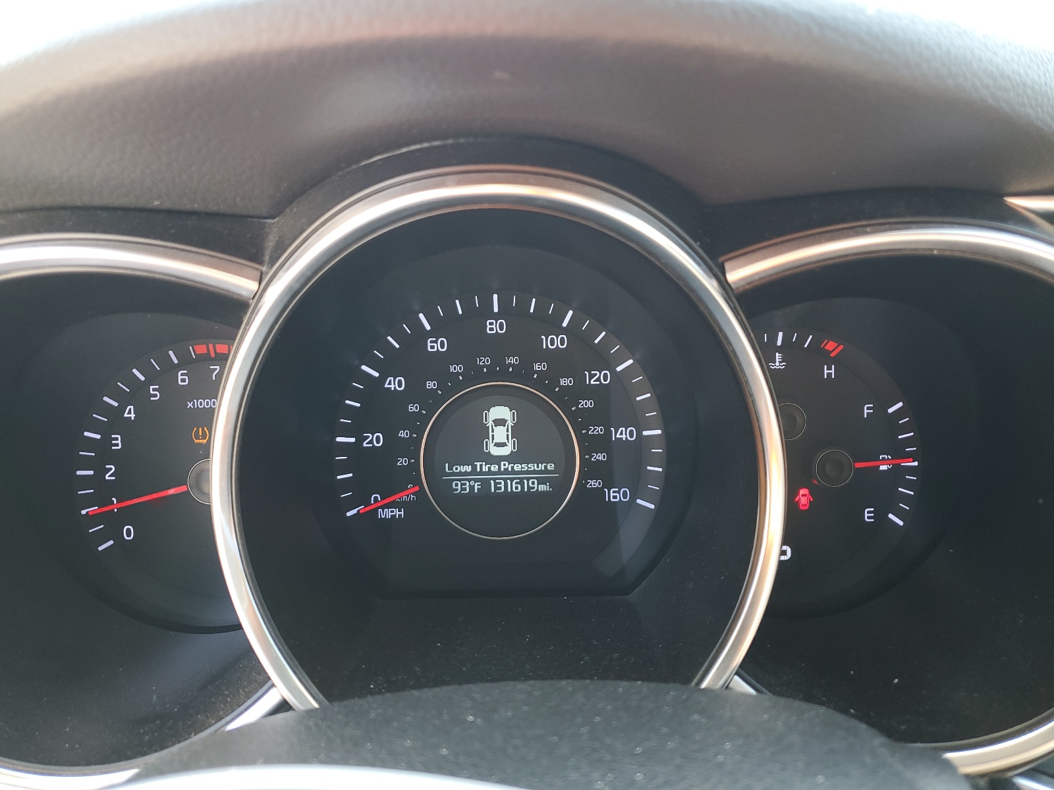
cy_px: 395
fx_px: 792
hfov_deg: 67.3
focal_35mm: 26
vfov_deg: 53.1
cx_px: 527
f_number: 1.5
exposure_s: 1/60.2
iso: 56
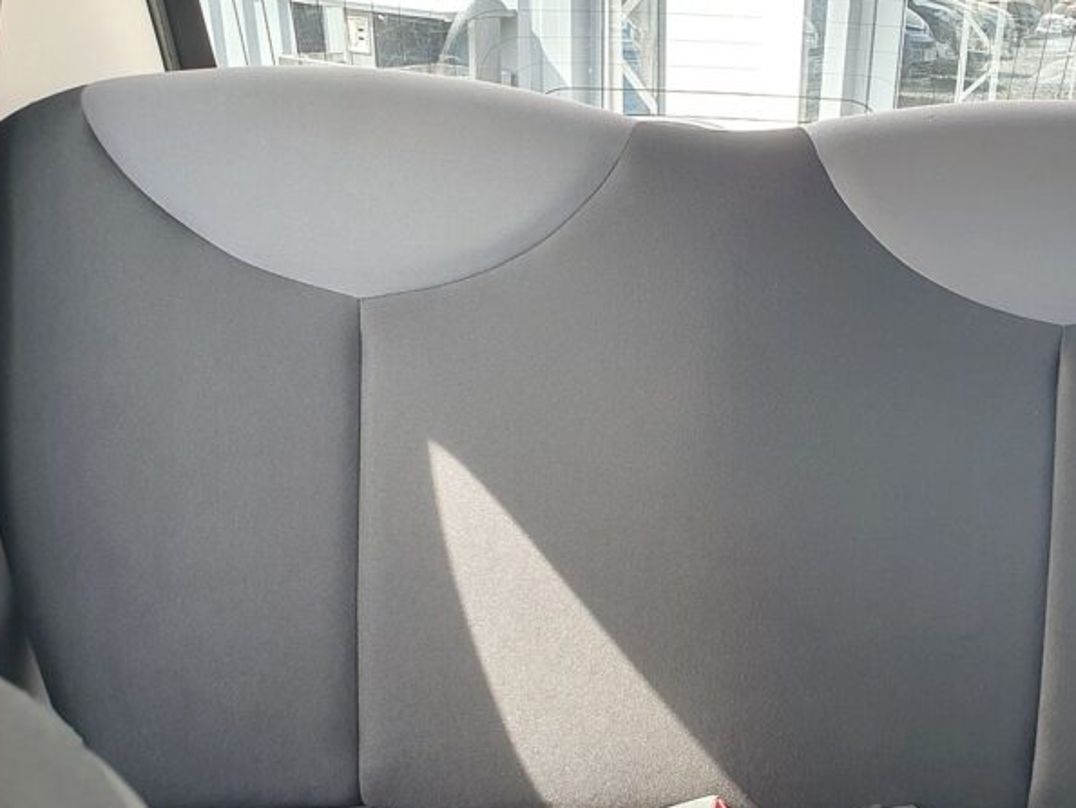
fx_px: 1088
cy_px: 478
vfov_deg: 40.6
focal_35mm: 35
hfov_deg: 51.8
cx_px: 705
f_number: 2.4
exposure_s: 1/100
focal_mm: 4.32
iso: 100
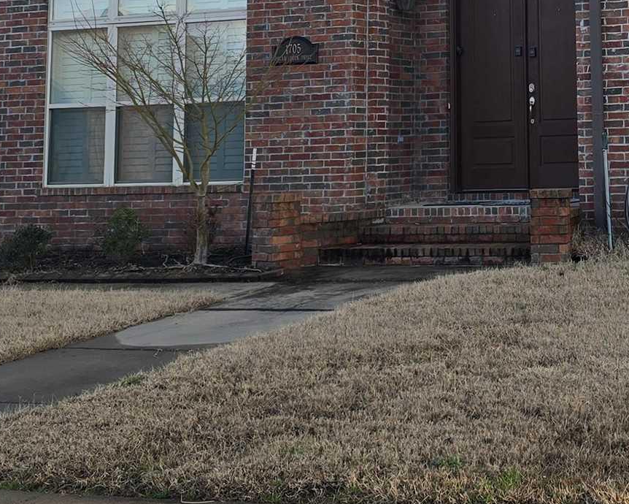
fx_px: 1490
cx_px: 596
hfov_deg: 23.1
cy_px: -96
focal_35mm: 80
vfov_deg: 18.2
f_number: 1.7
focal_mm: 6.3
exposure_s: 1/180
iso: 12
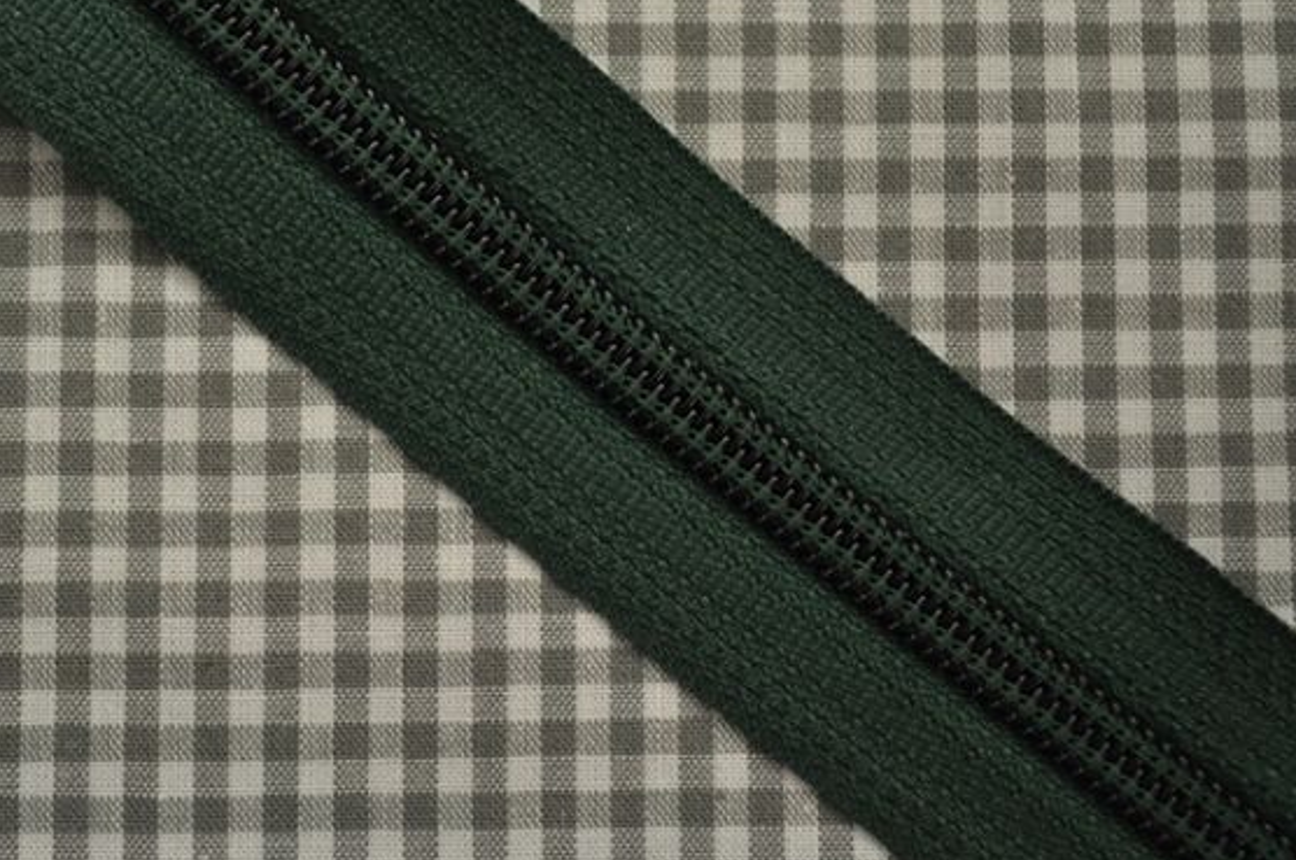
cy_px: 297
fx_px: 2948
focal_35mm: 82
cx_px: 371
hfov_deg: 24.6
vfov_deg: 16.6
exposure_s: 1/60
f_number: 5
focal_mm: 38
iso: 800
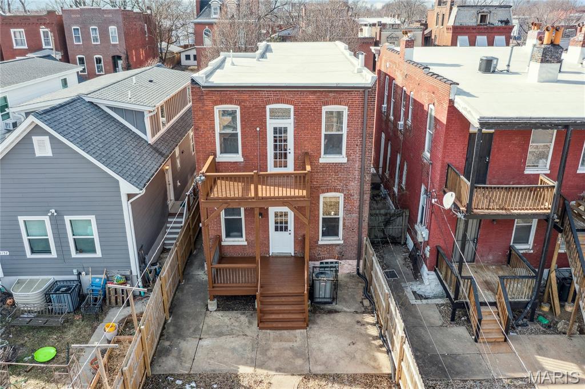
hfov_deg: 65.5
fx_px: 455
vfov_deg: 46.3
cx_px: 292
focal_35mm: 28
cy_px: 194
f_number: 3.2
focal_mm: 10.3
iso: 100
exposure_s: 1/40
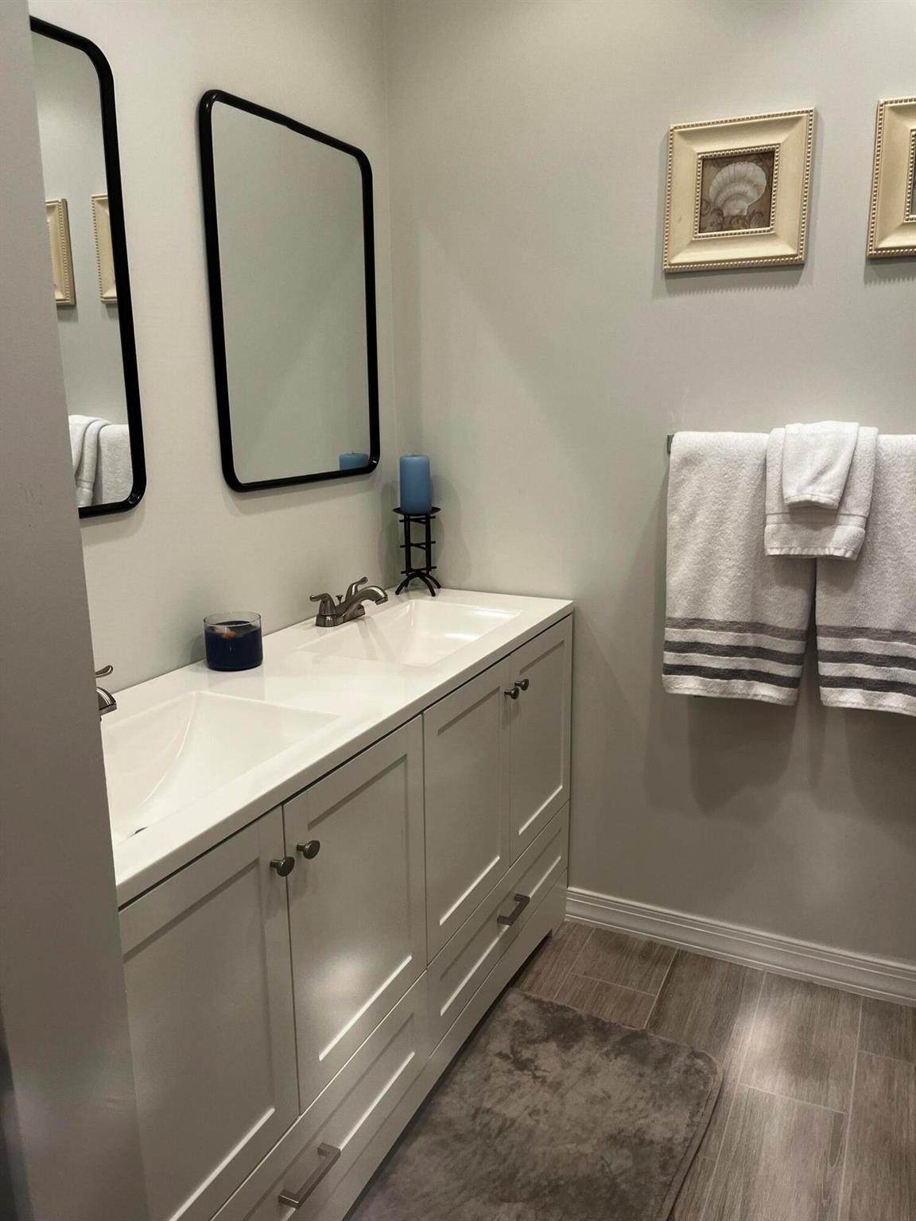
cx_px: 458
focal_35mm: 26
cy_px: 610
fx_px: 917
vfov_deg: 67.3
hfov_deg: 53.1
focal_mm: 5.1
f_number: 1.6
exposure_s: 1/120
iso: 80
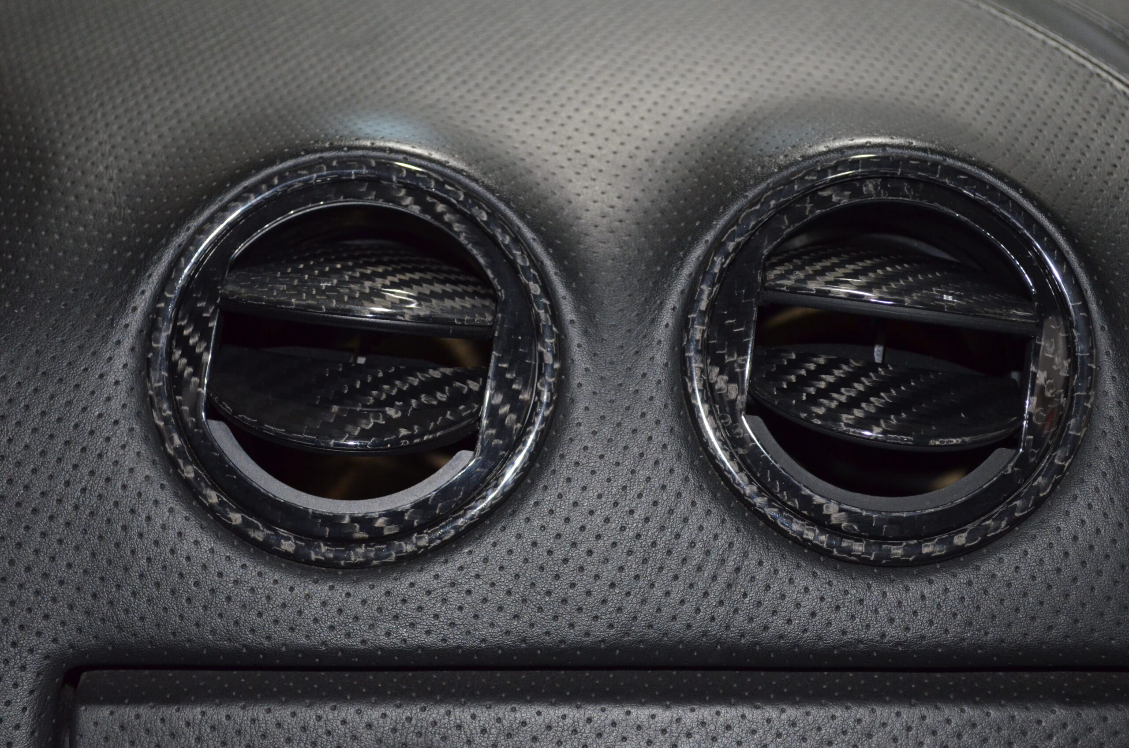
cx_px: 564
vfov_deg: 21.5
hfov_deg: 32.0
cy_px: 374
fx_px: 1972
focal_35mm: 63
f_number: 5.3
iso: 2500
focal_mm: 42
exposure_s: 1/60
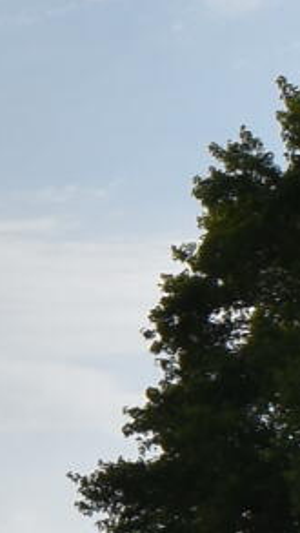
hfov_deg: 4.1
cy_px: 593
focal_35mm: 290
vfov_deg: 7.4
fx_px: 4098
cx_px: -596
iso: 100
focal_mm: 18
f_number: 10
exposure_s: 1/400
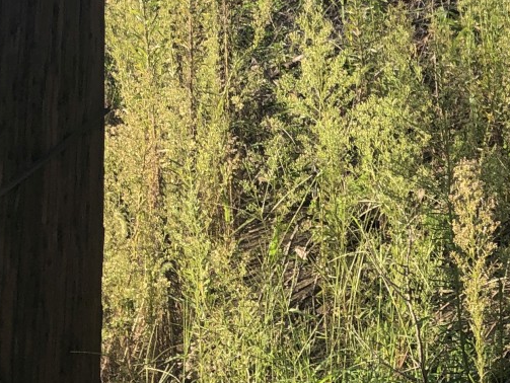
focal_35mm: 89
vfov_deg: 16.4
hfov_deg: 19.7
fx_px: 1312
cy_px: 23
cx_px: 715
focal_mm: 3.99
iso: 20
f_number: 1.8
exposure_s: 1/600
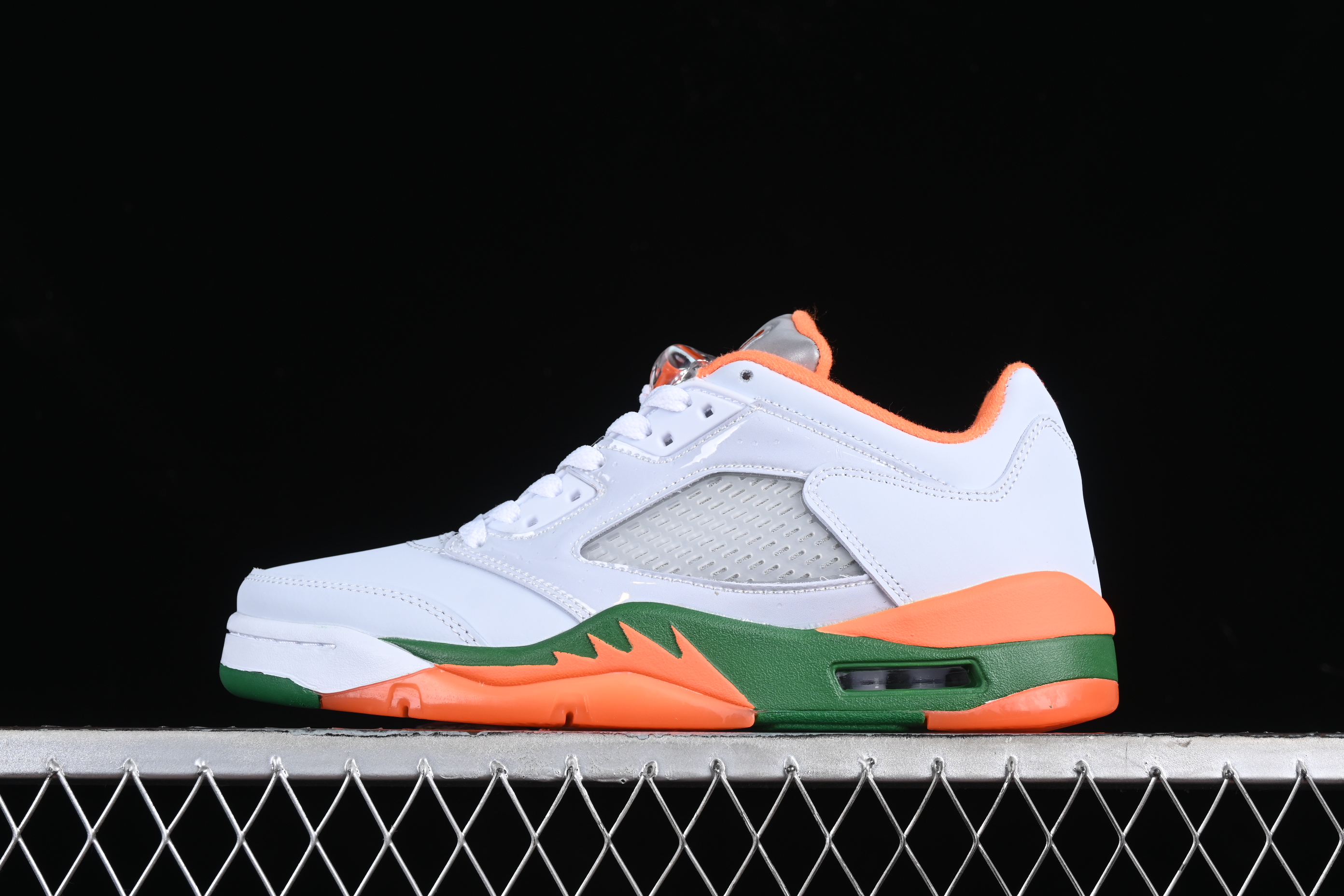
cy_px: 448
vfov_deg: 18.2
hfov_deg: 27.0
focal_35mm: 75
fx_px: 2800
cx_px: 672
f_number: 8
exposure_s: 1/80
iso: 160
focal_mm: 50
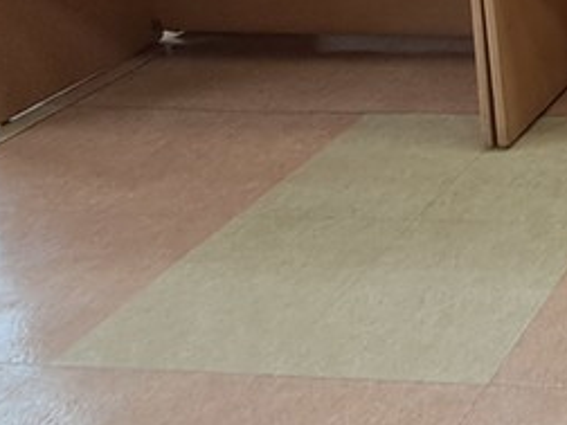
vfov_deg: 19.4
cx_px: 1015
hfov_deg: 21.3
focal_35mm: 61
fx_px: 999
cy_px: -290
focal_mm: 1.64
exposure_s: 1/40
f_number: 2.2
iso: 100
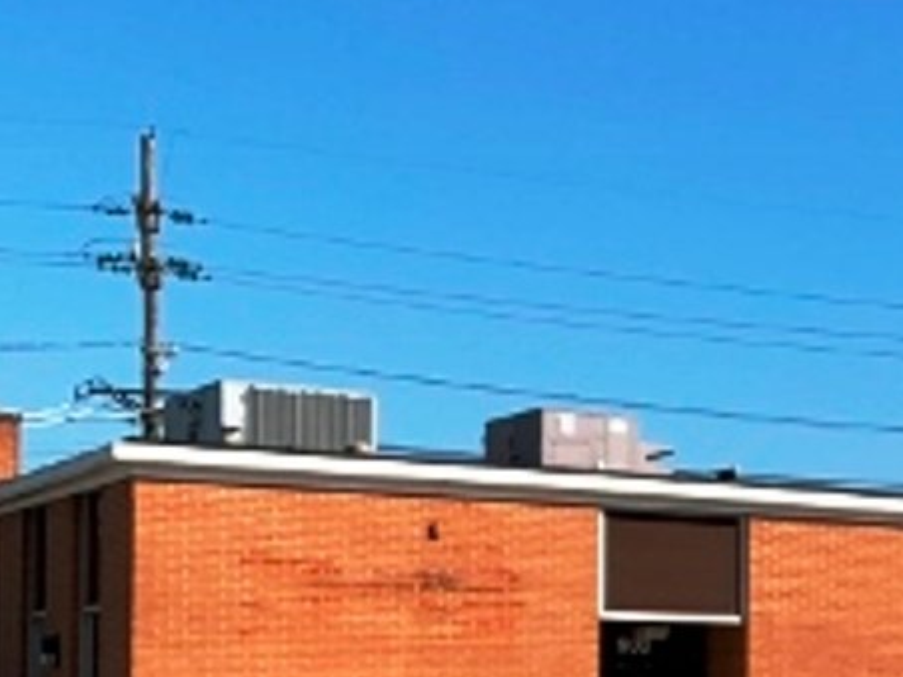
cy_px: 700
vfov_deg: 16.6
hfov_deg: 19.4
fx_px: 2269
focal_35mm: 87
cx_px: 1381
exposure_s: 1/2545
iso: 25
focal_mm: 4.25
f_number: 1.8
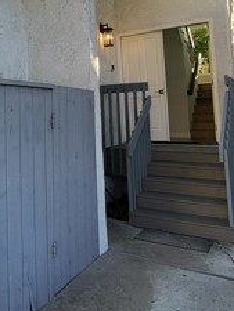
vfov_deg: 48.6
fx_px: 333
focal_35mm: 37
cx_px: 4
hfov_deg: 35.3
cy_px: 86
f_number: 2.2
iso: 40
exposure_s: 1/120
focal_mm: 1.74
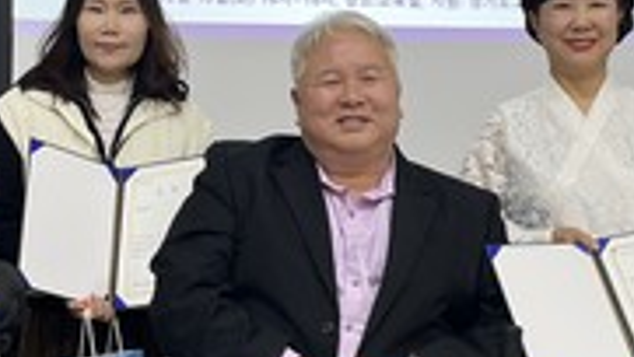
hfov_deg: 22.6
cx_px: 382
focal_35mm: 94
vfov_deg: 12.9
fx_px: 1581
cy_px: 178
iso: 64
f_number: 1.6
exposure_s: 1/60
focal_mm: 5.1
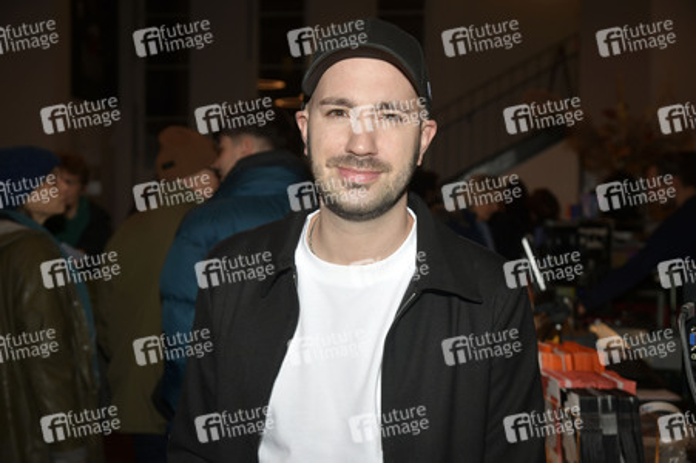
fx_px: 1005
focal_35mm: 52
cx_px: 348
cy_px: 232
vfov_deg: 26.0
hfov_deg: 38.2
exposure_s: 1/200
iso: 640
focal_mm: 52
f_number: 5.6
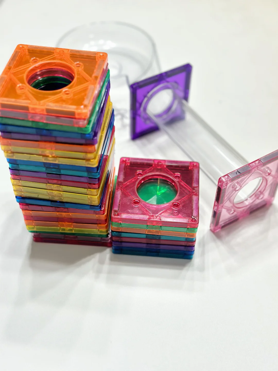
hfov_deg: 30.3
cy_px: 186
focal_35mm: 48
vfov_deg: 39.7
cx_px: 139
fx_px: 514
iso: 200
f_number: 1.78
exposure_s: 1/60
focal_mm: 6.86
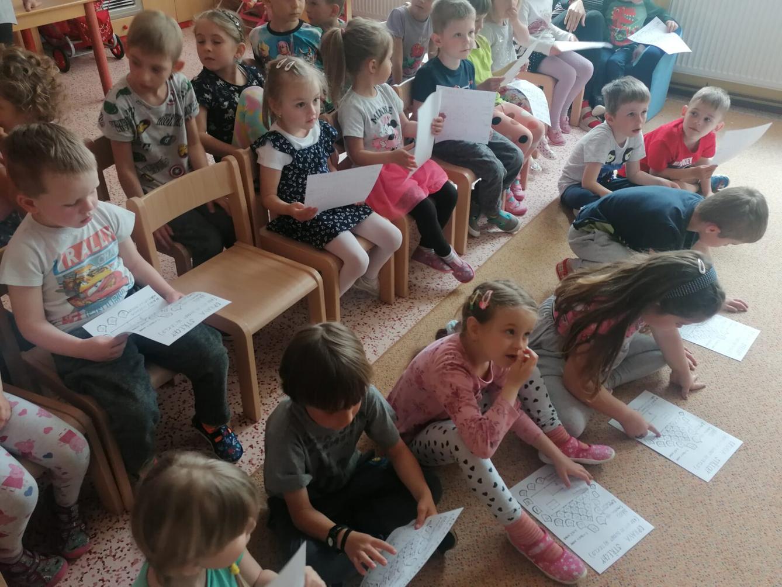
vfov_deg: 44.2
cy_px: 294
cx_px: 391
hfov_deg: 56.8
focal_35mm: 32
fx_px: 723
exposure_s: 1/50
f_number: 1.8
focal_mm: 4.75
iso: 160
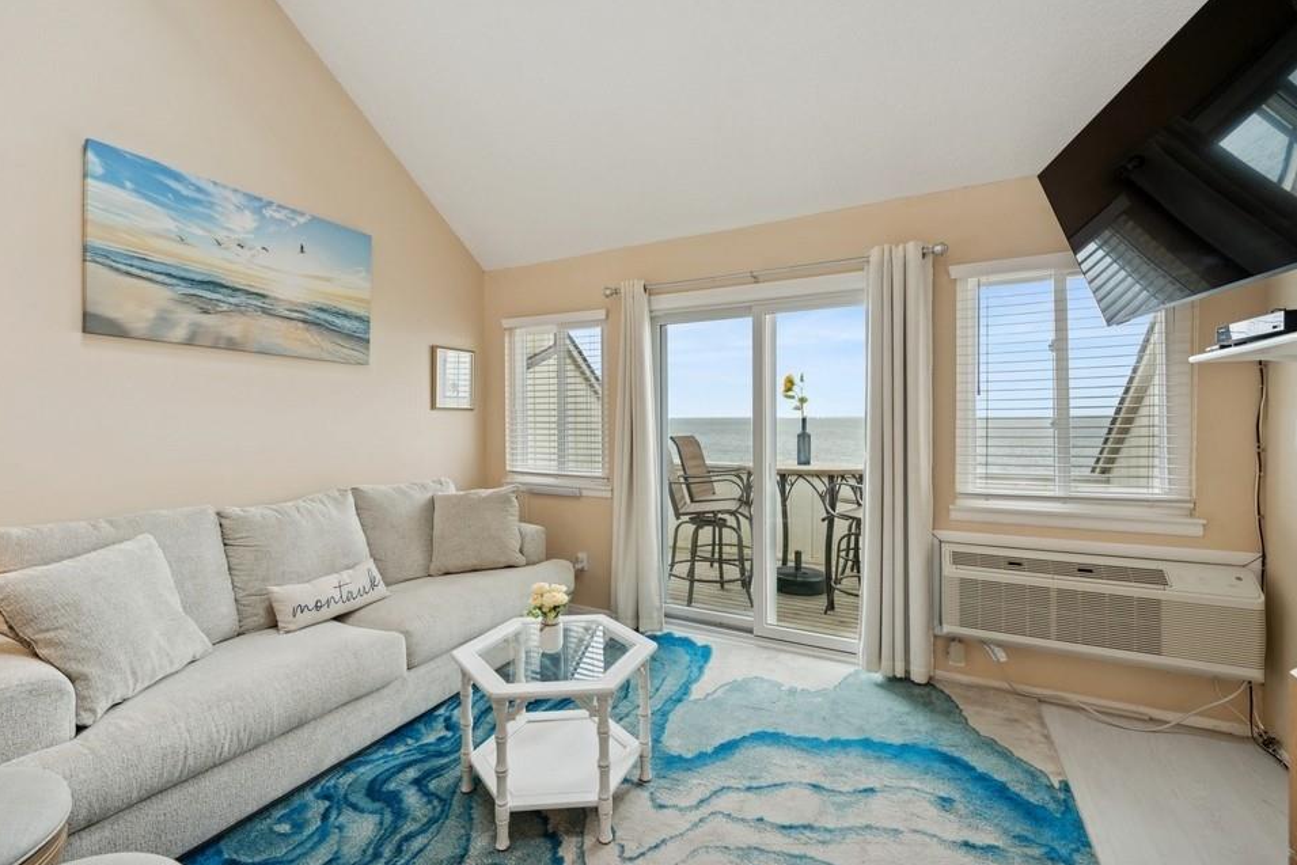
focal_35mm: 15
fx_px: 540
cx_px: 623
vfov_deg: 77.3
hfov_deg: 100.3
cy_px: 416
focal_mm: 14
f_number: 5
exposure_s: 1/800
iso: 640
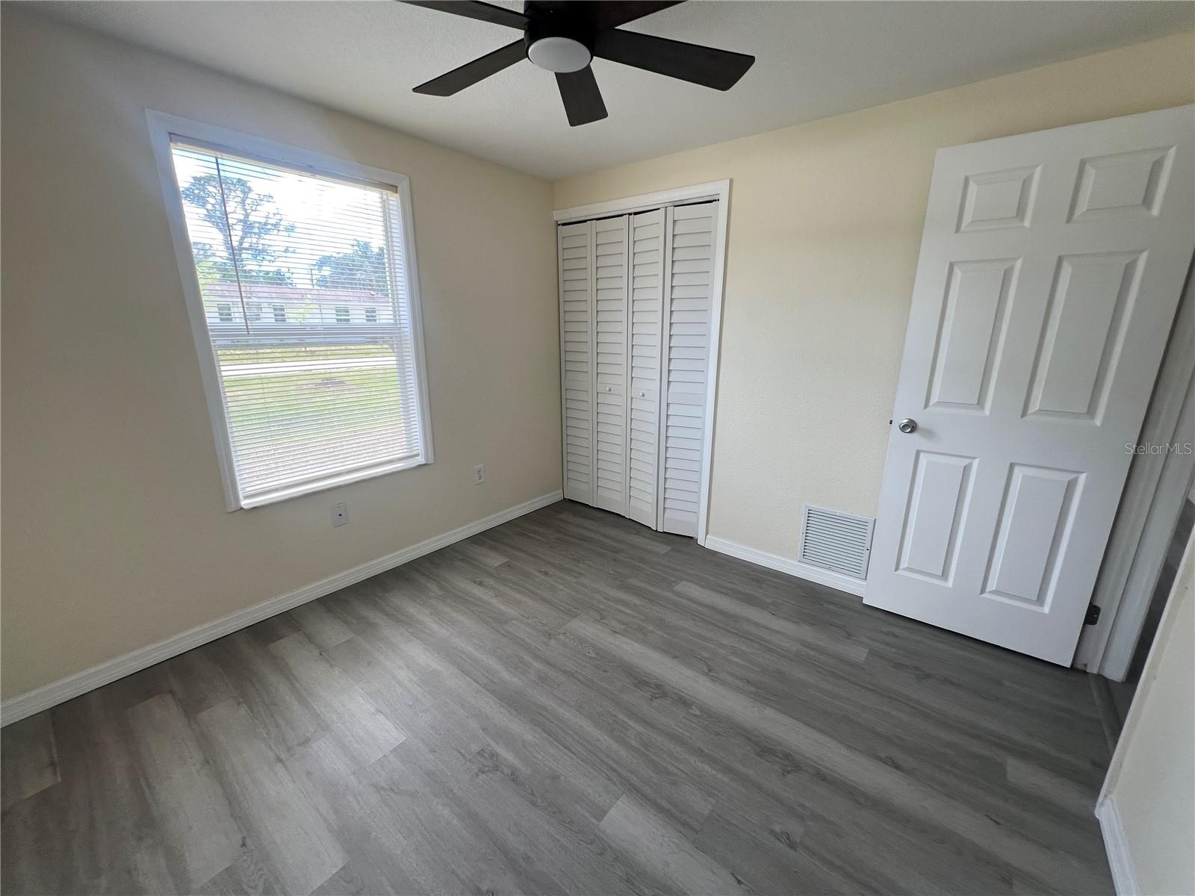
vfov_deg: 89.9
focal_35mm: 13
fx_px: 449
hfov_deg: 106.2
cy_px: 448
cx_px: 598
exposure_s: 1/99
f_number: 1.8
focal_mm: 1.57
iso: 40
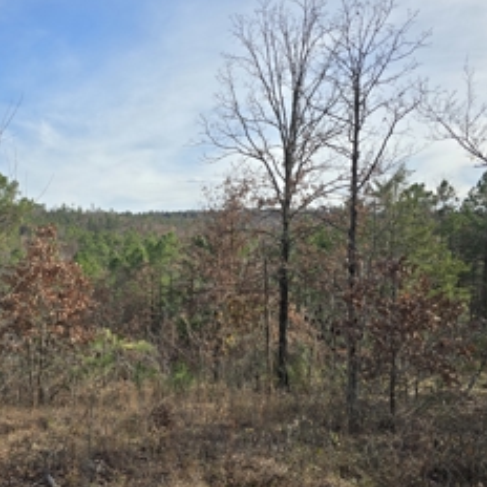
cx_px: 136
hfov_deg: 45.9
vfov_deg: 47.1
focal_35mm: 35
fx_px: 557
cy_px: 269
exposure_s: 1/664
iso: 12
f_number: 1.7
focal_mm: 6.3
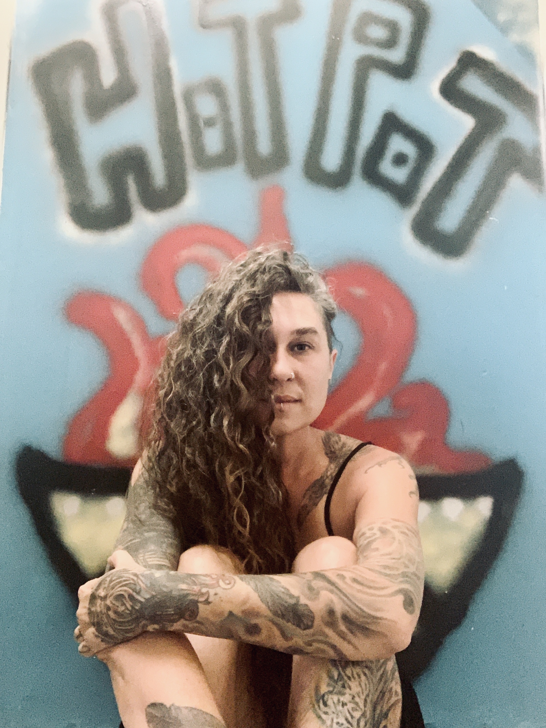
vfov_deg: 56.8
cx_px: 273
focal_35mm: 32
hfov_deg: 44.2
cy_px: 364
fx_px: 673
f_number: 2.2
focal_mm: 2.87
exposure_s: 1/20
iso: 500
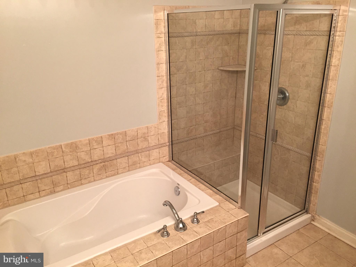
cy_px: 134
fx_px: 298
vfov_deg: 48.2
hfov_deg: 61.7
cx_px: 178
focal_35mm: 29
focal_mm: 4.15
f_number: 2.2
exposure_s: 1/30
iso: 125
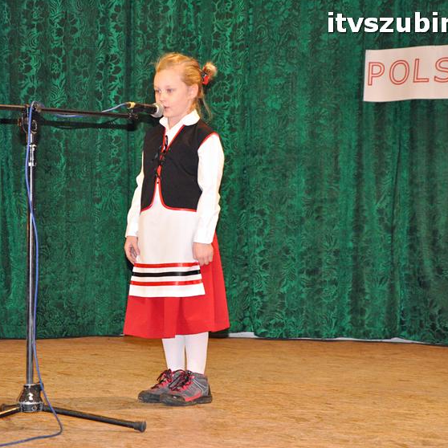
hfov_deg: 17.9
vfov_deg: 17.9
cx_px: 167
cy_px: 225
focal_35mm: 97
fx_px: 1420
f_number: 5
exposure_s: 1/60
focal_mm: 50
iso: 2000
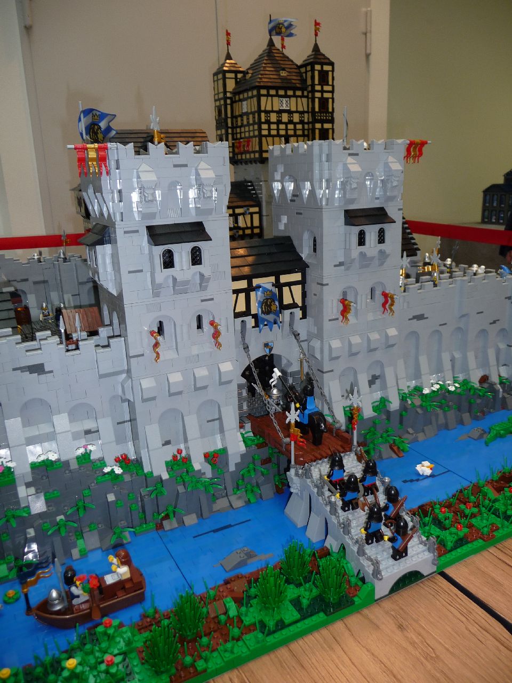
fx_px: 552
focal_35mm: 28
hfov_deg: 49.7
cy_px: 342
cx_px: 256
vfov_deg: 63.4
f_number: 3.3
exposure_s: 1/30
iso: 100
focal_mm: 4.7
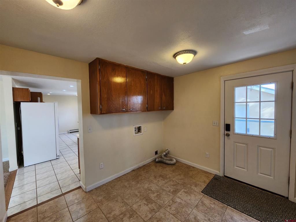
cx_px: 148
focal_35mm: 13
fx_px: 111
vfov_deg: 89.9
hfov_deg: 106.2
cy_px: 111
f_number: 2.2
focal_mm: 2.2
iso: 100
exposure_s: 1/60
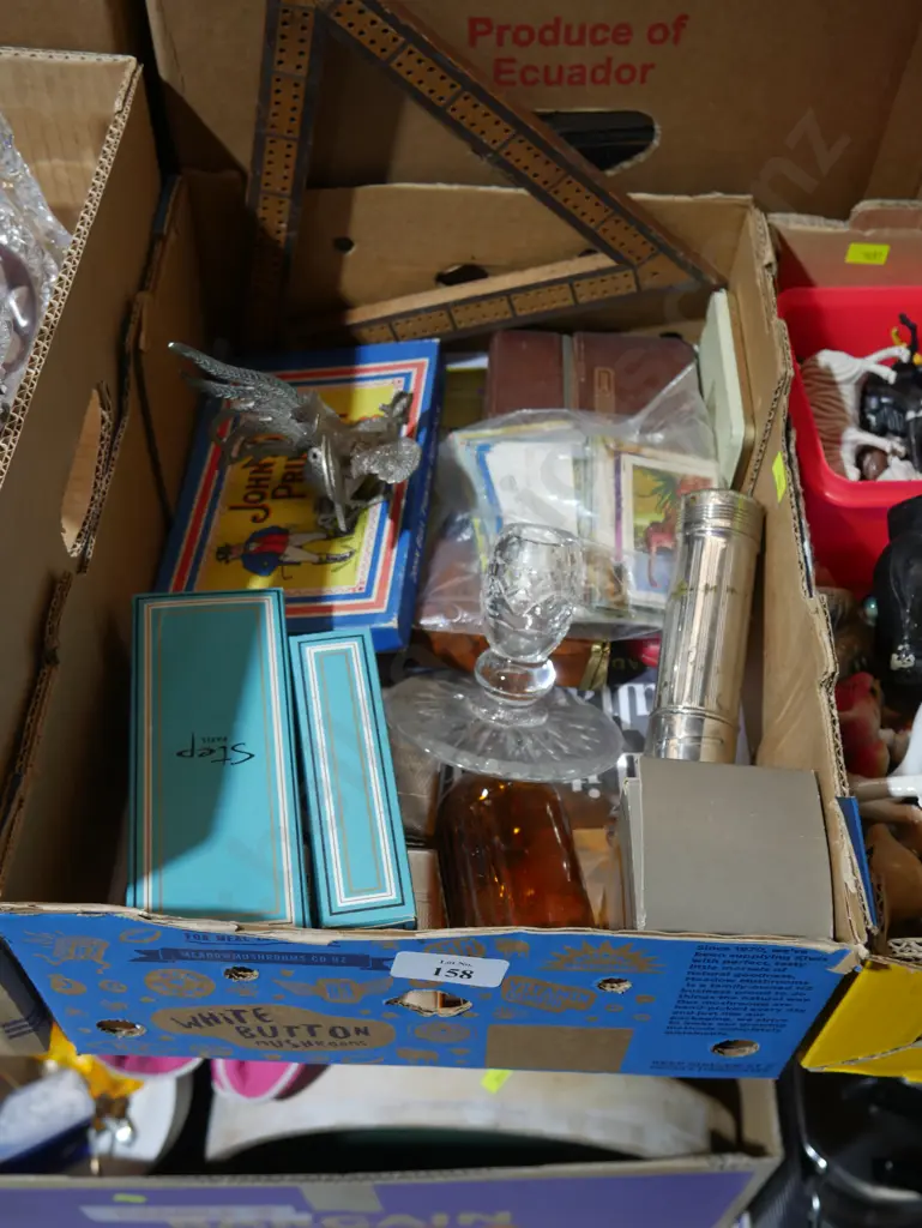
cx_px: 461
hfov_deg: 39.7
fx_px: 1277
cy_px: 614
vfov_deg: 51.3
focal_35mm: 36
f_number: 4
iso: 400
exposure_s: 1/60
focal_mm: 18
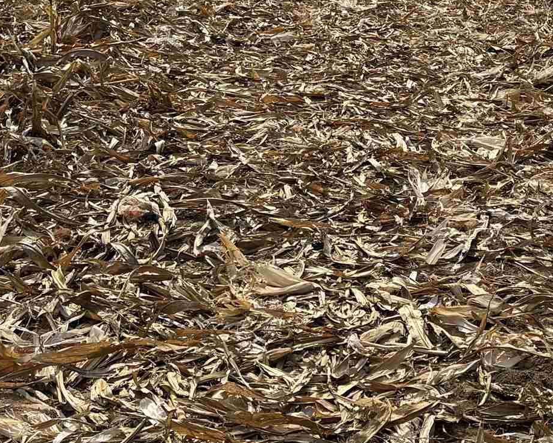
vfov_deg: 16.9
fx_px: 1391
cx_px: 544
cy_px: -149
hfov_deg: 21.7
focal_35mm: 85
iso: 50
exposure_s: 1/10101
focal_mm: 5.96
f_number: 1.6
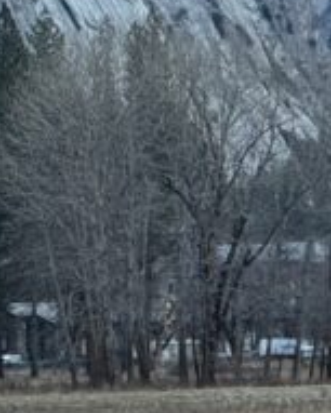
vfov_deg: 7.5
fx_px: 3071
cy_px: -275
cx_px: 647
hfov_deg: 6.0
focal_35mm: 251
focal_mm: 6.76
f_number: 1.78
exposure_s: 1/60
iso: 160
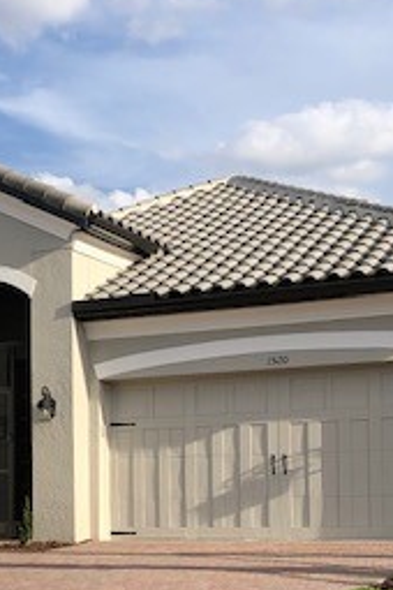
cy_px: 484
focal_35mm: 73
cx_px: 141
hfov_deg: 18.6
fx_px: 1195
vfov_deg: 27.1
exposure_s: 1/2088
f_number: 1.8
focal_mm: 3.99
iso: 20
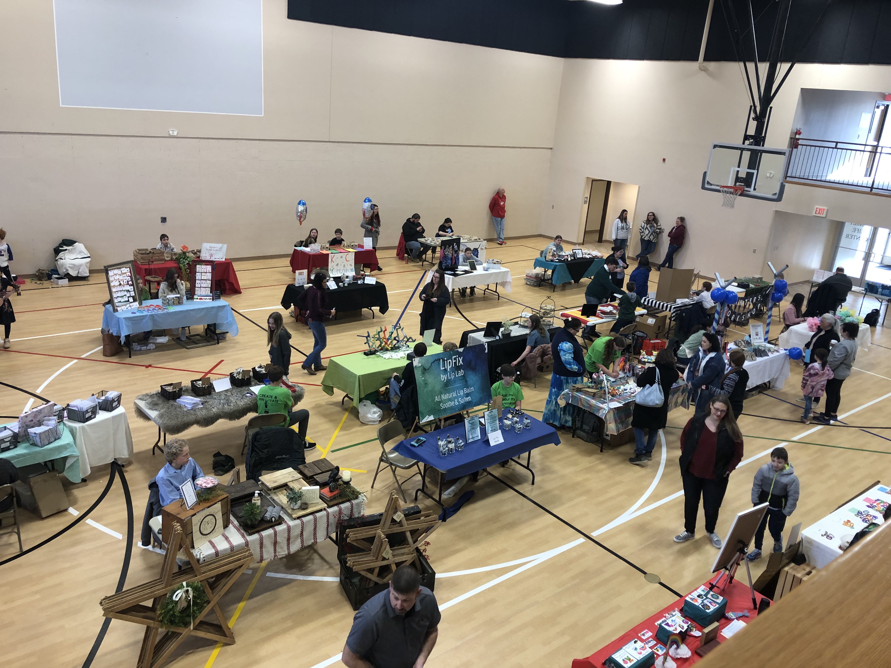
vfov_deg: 49.7
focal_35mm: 28
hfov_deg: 63.4
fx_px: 721
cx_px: 446
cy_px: 334
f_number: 1.8
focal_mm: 3.99
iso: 40
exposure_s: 1/30
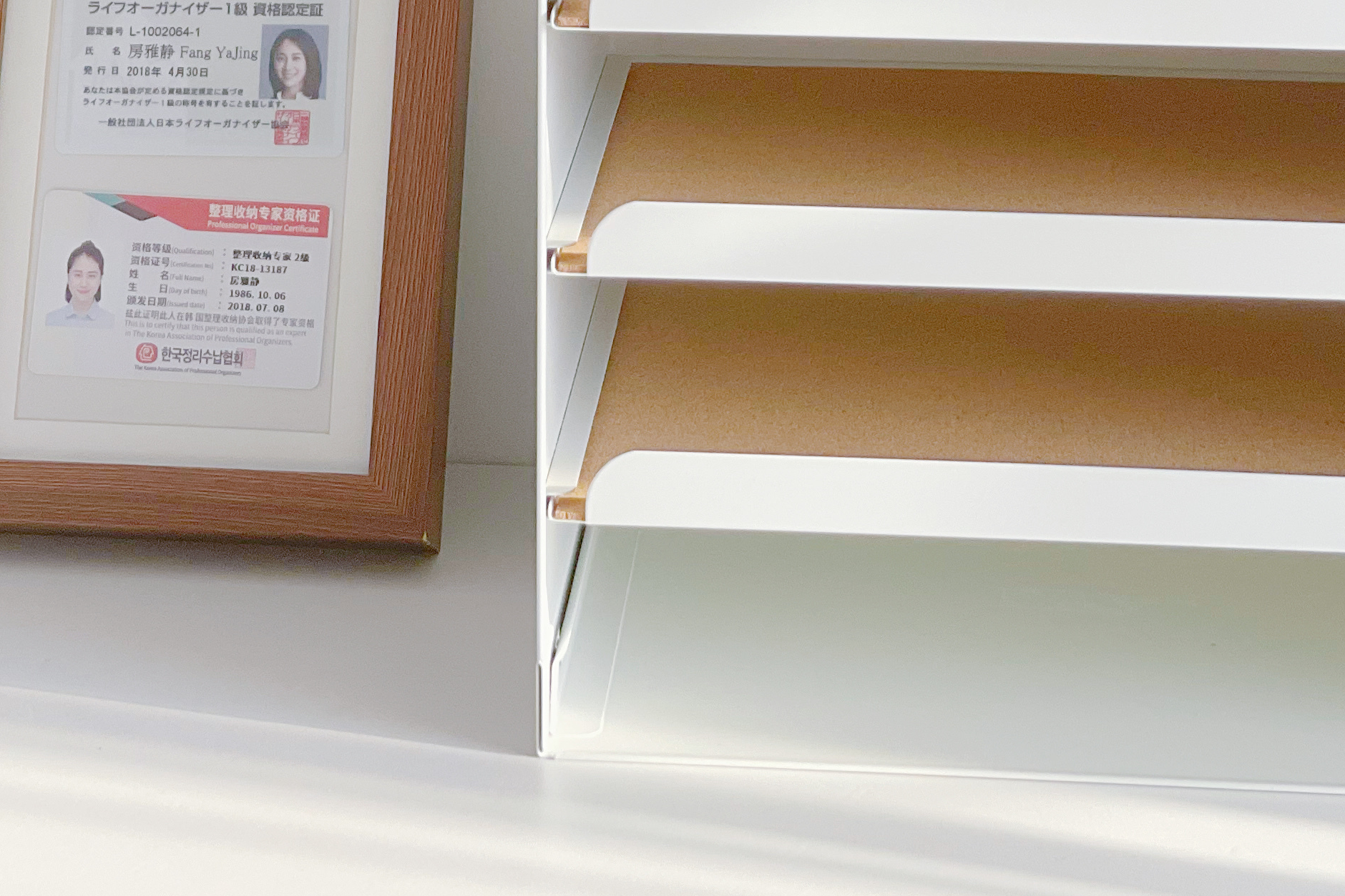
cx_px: 524
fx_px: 4333
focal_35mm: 116
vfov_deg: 11.6
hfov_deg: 17.6
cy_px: -154
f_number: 2
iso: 50
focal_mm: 6
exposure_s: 1/122
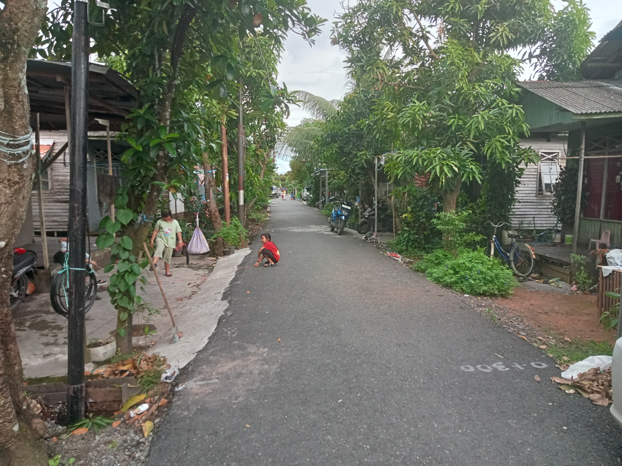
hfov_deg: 63.4
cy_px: 233
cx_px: 311
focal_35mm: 28
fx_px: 503
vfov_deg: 49.7
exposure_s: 1/100
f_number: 2.2
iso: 212
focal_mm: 3.46
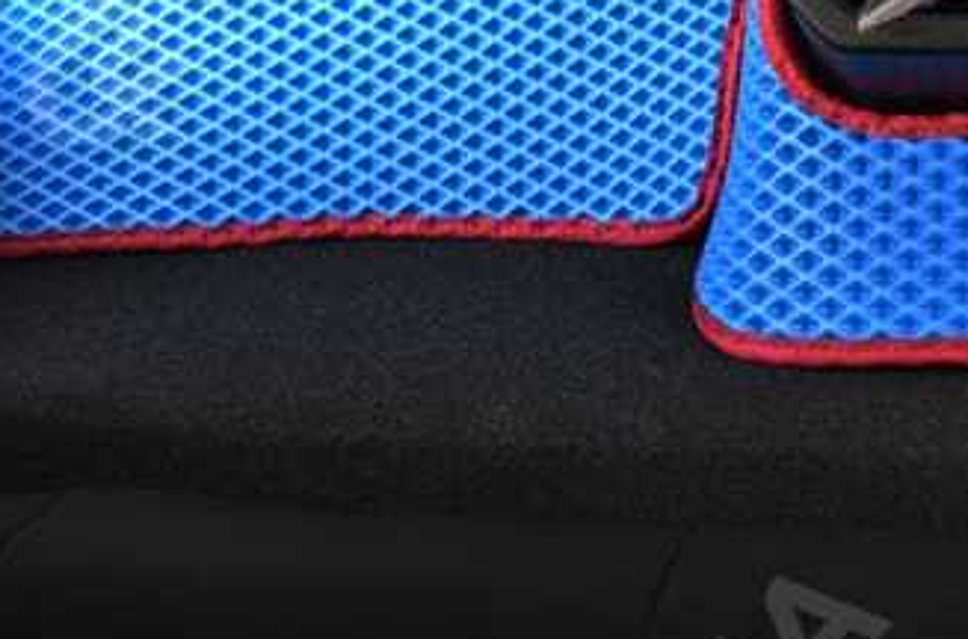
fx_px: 1770
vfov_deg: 19.5
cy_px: -96
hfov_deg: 28.3
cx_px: 1012
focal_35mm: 66
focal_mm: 18
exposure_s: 1/30
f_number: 3.5
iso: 1400
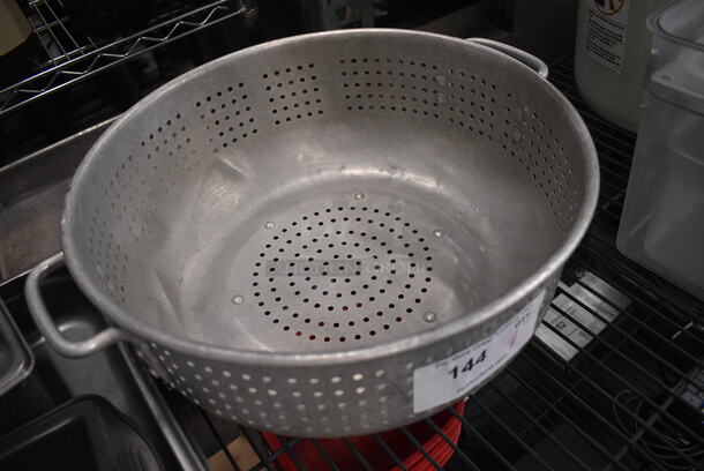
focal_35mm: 27
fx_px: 528
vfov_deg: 48.0
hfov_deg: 67.3
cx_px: 352
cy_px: 236
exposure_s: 1/125
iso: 2200
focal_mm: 18
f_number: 3.5
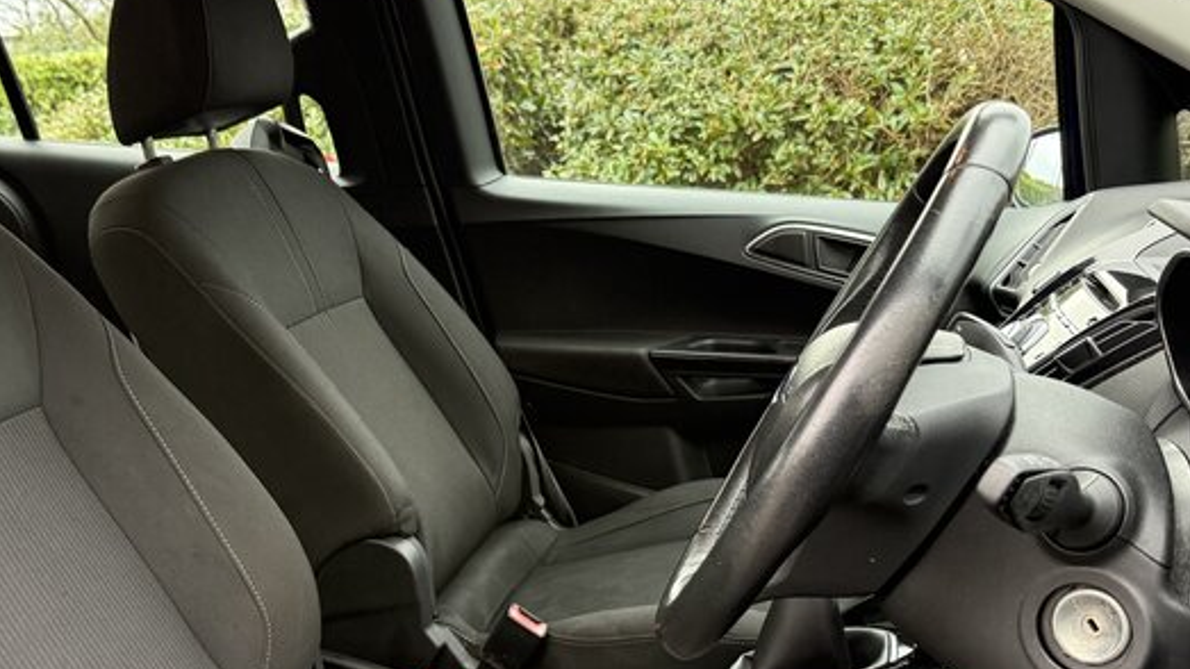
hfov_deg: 50.3
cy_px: 466
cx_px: 503
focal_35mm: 40
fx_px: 1262
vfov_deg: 29.4
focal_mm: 6.76
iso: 250
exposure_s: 1/60
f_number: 1.78
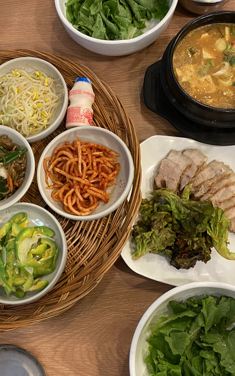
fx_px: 379
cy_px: 188
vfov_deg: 52.7
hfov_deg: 34.3
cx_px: 93
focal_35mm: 37
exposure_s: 1/60
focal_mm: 4.25
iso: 320
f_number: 1.8
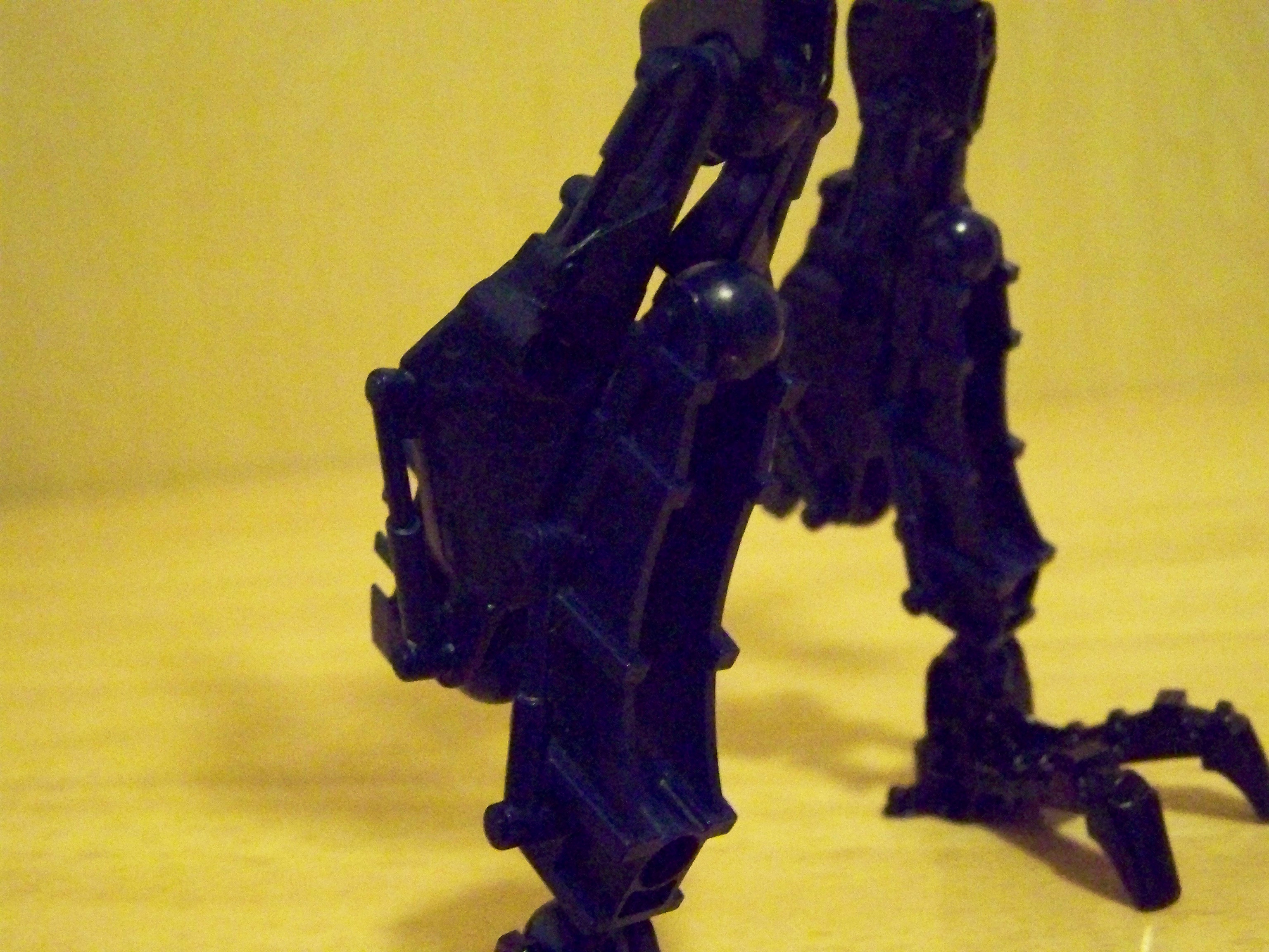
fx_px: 1393
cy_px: 476
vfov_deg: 37.7
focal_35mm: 38
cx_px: 634
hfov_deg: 49.0
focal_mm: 6.3
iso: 1600
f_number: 2.8
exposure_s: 1/15
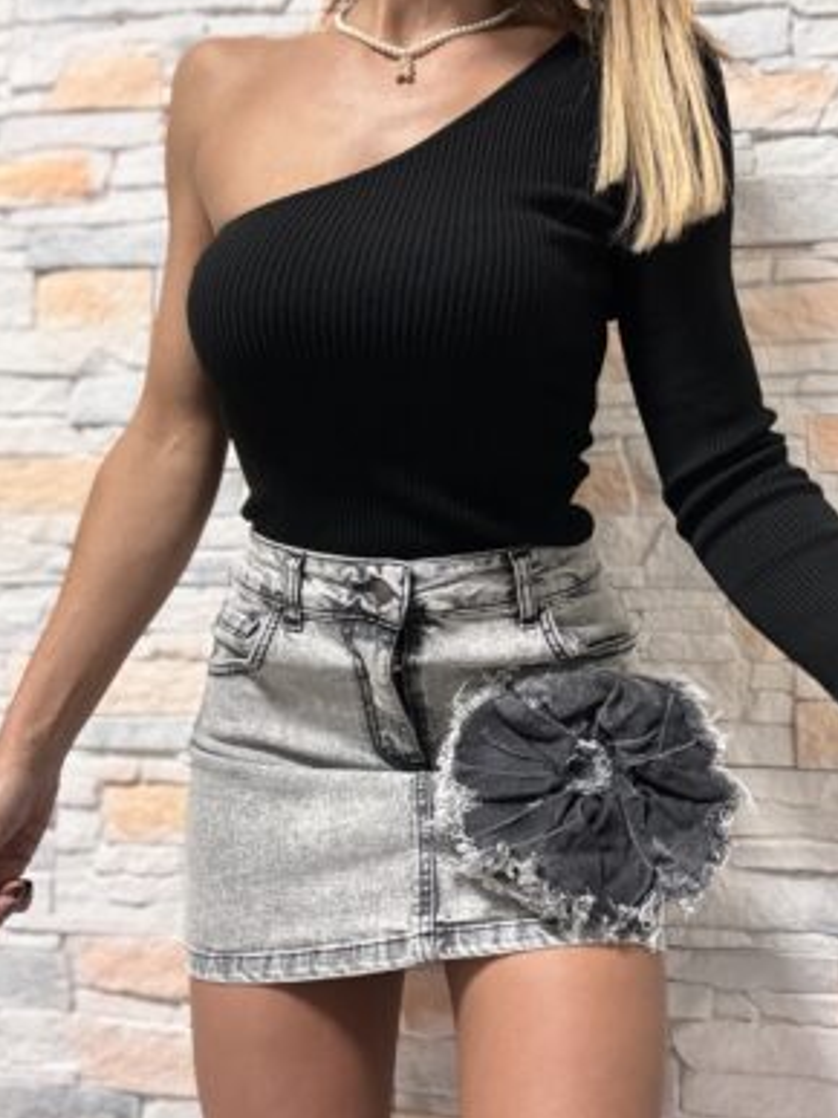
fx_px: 1001
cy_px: 543
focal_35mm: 31
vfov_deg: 58.4
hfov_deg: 45.4
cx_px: 422
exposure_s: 1/33
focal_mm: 2.69
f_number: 1.9
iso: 200
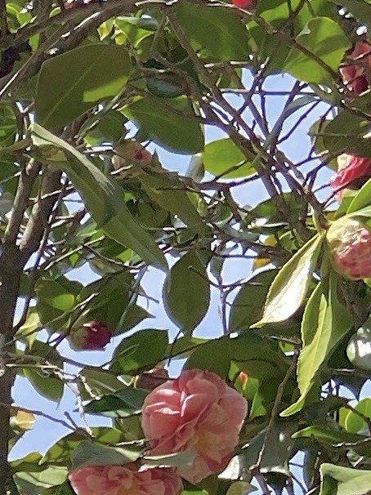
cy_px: 876
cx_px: -601
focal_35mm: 173
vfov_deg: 10.7
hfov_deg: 7.8
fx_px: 2474
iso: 32
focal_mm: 4.25
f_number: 1.8
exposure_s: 1/845
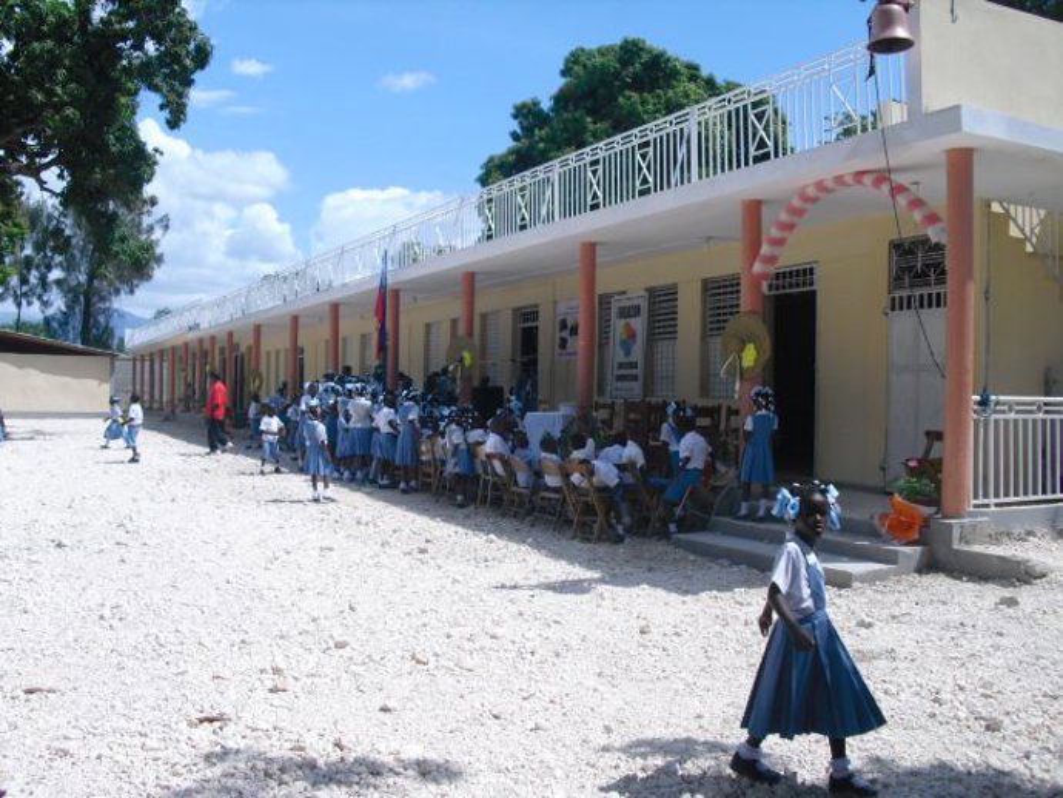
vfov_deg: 39.7
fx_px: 1106
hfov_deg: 51.3
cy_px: 399
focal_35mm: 36
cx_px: 532
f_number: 7.8
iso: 64
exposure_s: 1/160
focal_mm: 6.3
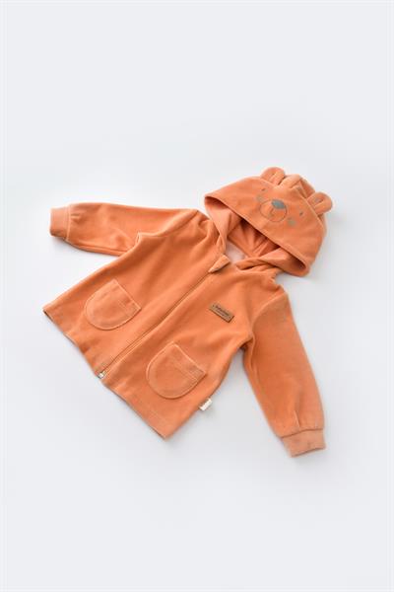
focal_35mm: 39
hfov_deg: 34.2
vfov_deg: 49.6
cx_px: 197
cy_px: 296
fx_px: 640
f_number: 8
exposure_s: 1/100
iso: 400
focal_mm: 26
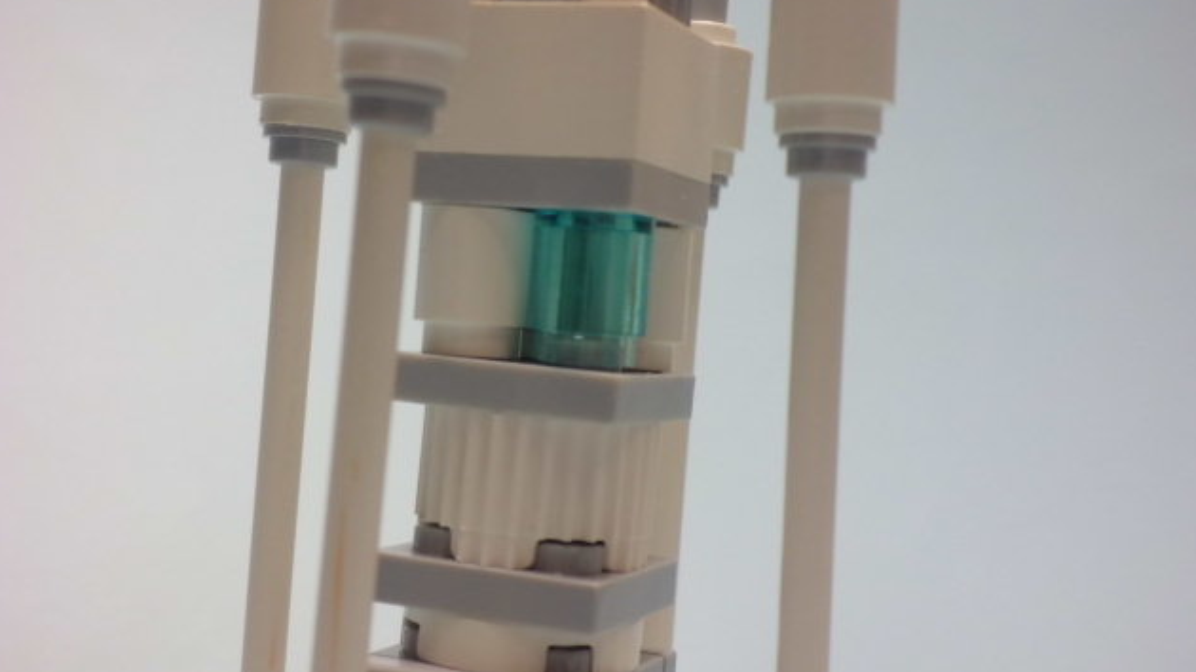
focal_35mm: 52
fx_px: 1649
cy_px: 290
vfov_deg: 23.0
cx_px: 602
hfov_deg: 39.9
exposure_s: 1/80
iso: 100
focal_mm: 8.3
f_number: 3.4
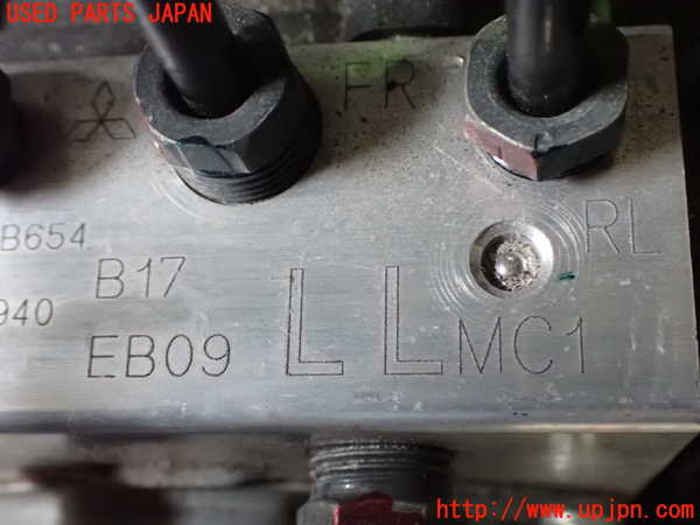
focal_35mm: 50
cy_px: 262
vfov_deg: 29.1
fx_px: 1011
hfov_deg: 38.2
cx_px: 350
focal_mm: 9.01
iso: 1600
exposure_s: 1/25
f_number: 3.2
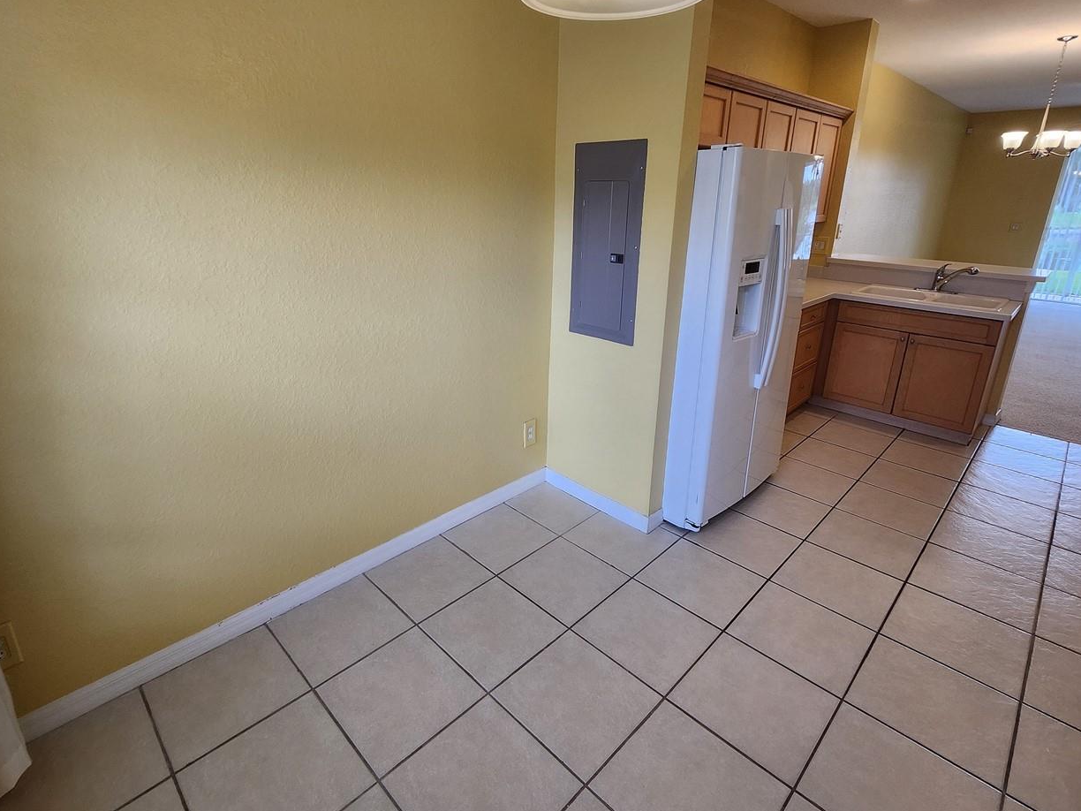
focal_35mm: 17
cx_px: 527
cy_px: 358
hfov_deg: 91.0
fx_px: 531
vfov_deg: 74.4
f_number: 2.2
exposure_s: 1/60
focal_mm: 1.74
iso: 64
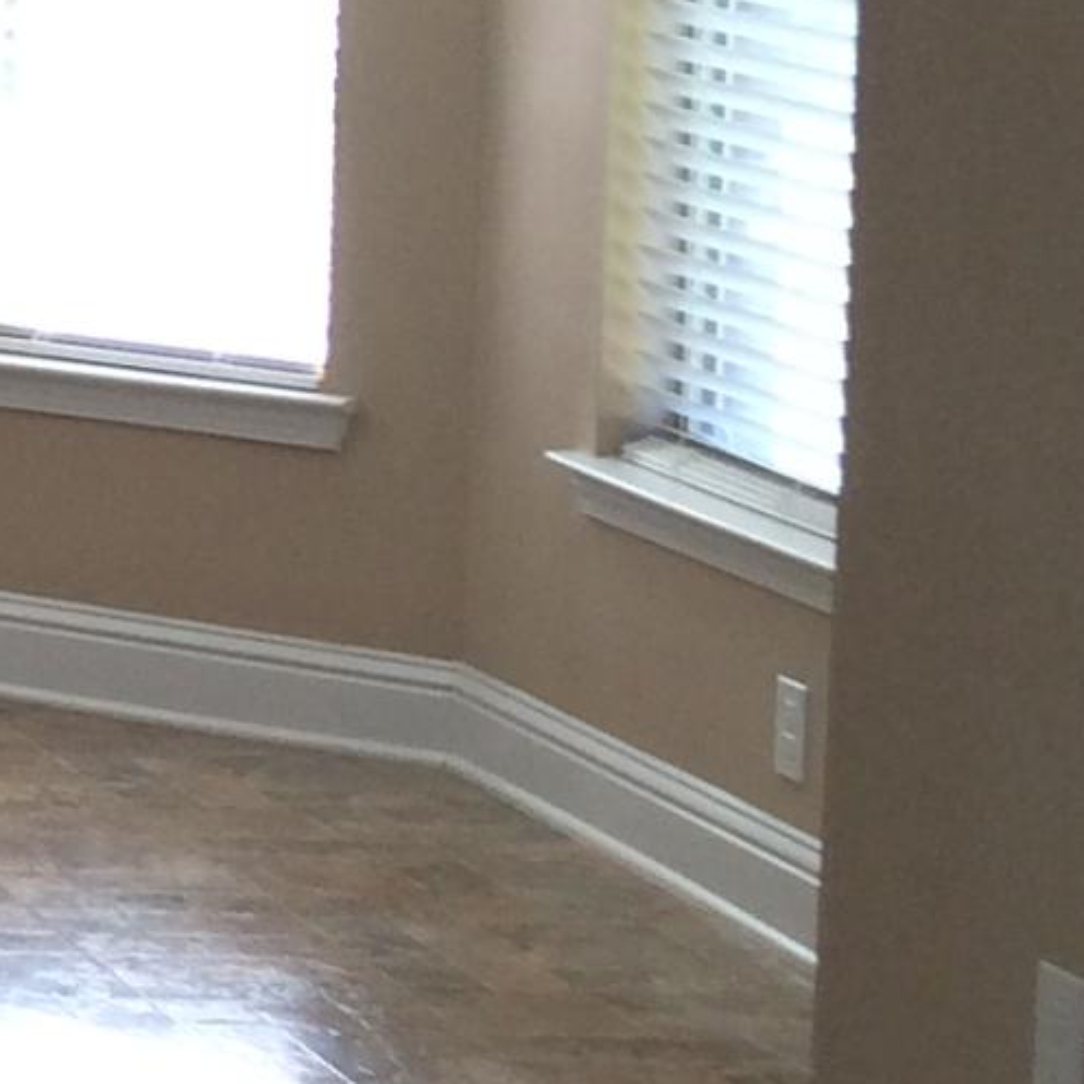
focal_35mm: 155
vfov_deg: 11.1
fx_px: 5491
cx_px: -1801
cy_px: -107
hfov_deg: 9.6
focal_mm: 4.15
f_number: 2.2
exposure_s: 1/60
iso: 50
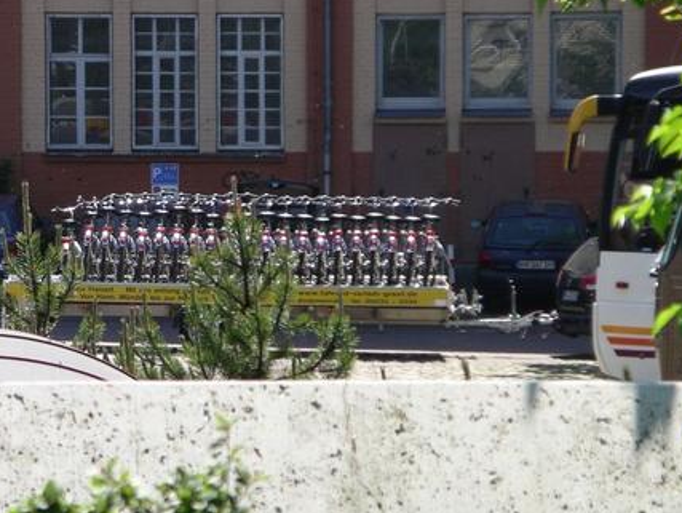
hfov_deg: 7.1
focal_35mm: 280
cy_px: 193
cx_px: 241
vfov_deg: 5.3
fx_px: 5521
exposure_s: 1/320
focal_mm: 39
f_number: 4.6
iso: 64
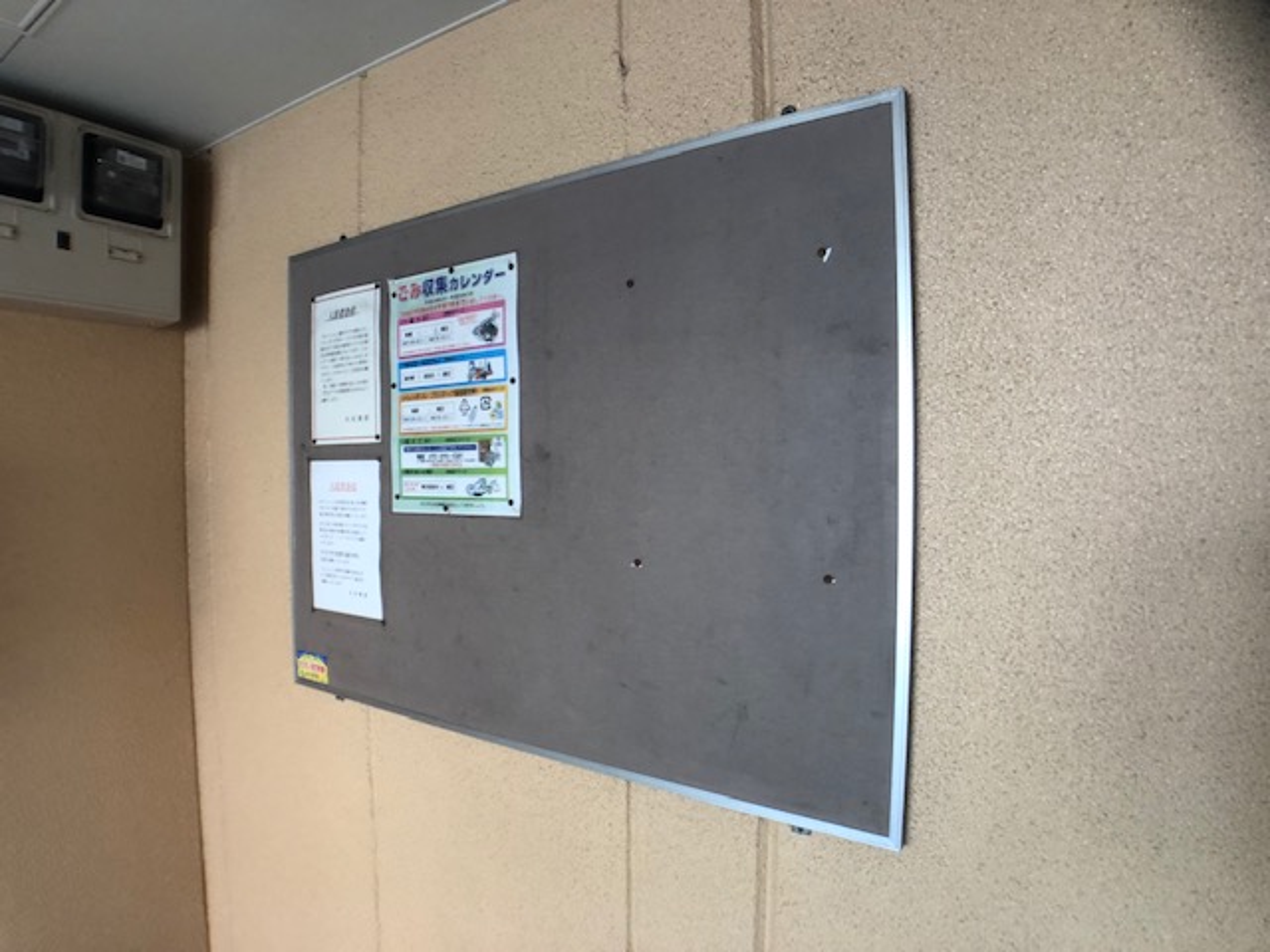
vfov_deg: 49.7
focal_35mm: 28
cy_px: 476
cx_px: 635
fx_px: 1027
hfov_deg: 63.4
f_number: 1.8
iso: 40
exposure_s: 1/30
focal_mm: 4
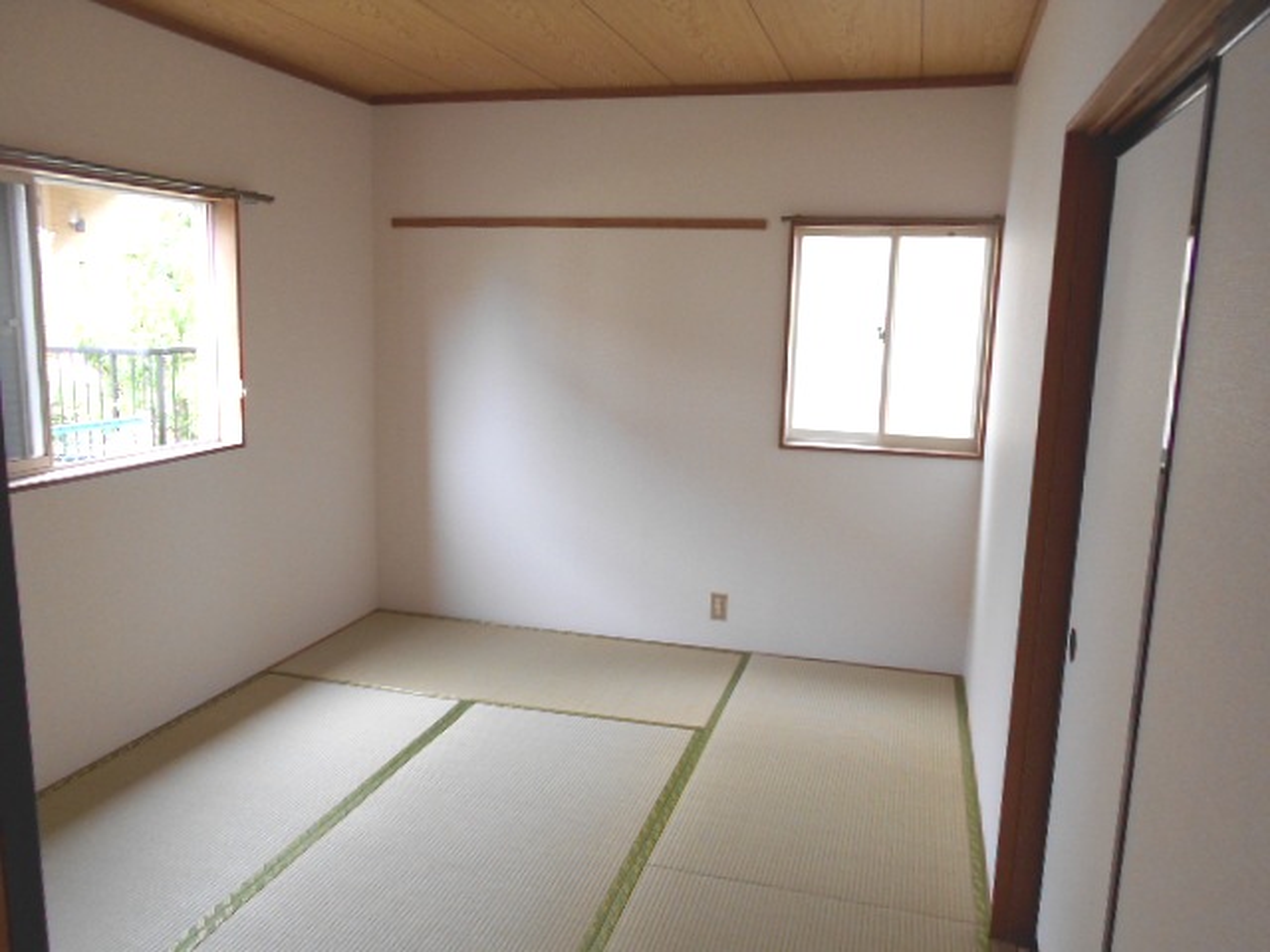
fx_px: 954
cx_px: 635
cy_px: 476
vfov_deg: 53.1
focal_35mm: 26
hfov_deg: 67.3
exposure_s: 1/30
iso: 110
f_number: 3.2
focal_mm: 4.6
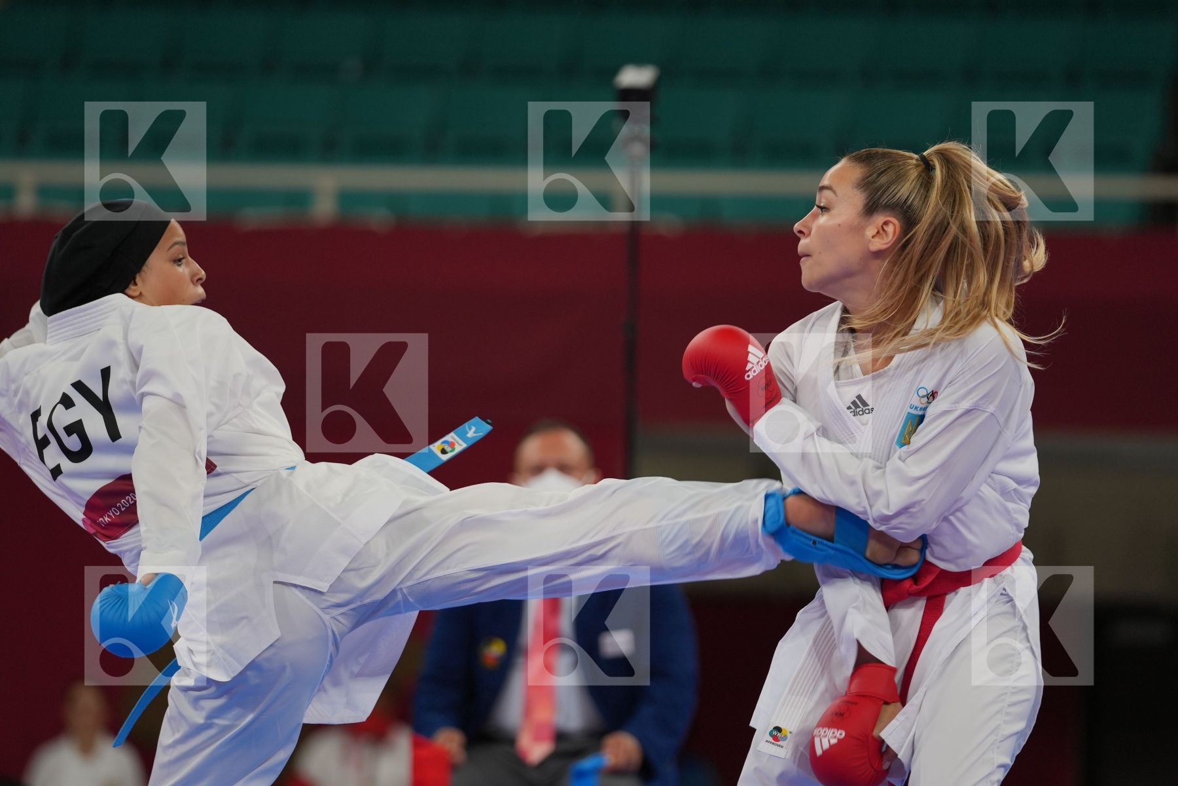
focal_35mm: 276
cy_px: 393
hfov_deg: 7.5
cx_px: 589
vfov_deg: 5.0
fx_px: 9031
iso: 500
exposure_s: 1/1000
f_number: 2.8
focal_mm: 184
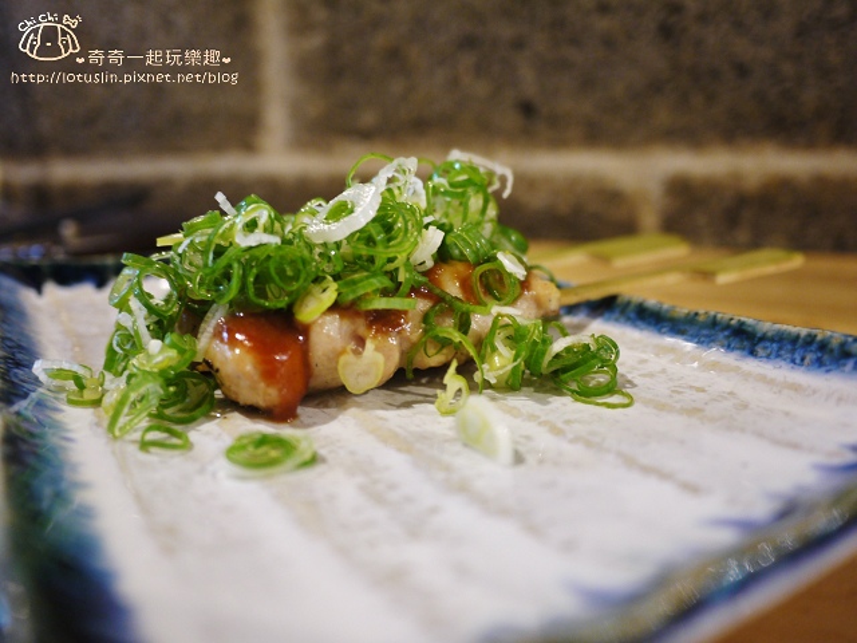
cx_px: 428
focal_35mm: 28
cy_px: 322
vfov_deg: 49.7
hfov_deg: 63.4
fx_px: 693
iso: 400
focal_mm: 14
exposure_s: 1/5
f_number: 2.5
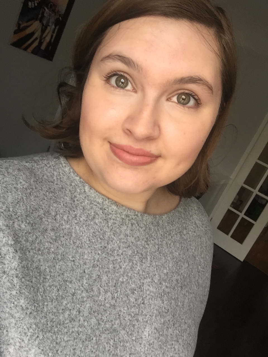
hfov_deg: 45.4
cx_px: 134
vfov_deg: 58.4
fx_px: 320
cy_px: 178
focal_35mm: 31
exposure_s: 1/30
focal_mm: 2.65
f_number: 2.2
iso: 50
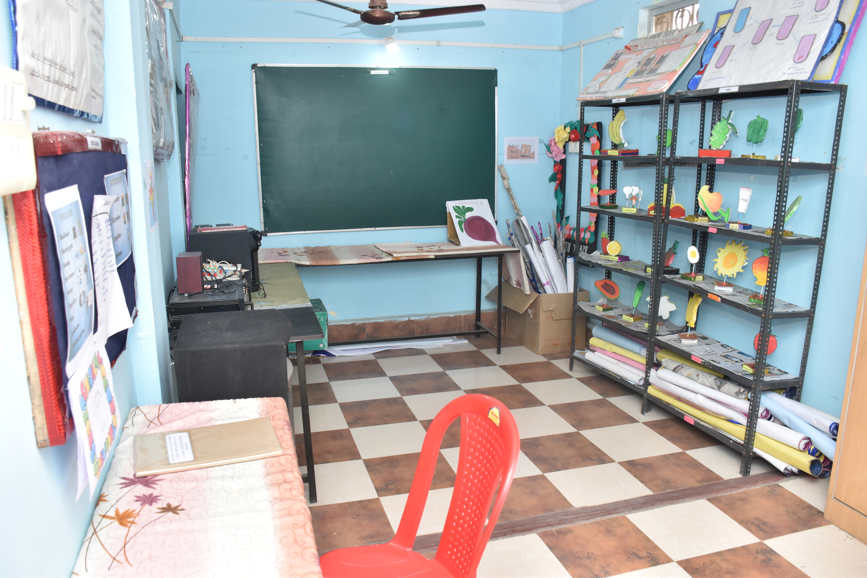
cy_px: 289
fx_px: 650
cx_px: 434
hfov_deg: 67.4
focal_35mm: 27
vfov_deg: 47.9
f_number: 5.6
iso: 800
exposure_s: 1/125
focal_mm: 18
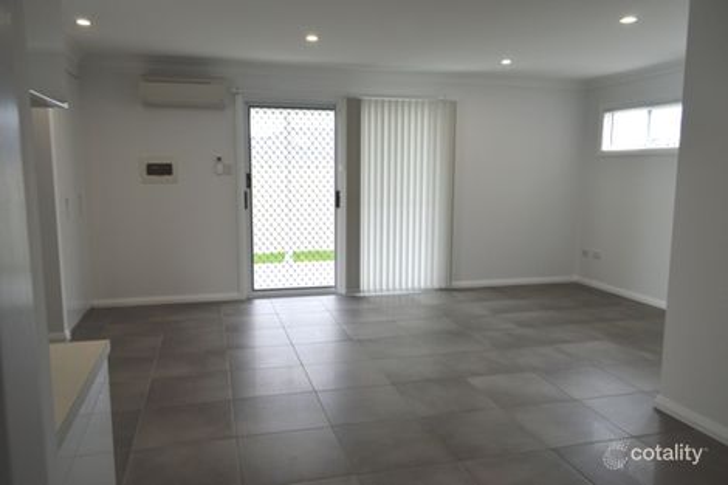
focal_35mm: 27
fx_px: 546
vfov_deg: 47.9
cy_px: 242
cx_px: 364
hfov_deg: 67.4
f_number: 5.6
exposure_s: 1/125
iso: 360
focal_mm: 18
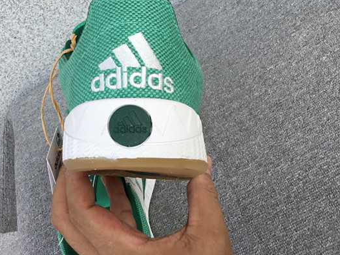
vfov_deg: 27.2
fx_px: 521
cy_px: 70
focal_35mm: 53
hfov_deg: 36.0
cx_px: 137
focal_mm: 3.3
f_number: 2.4
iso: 25
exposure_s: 1/284
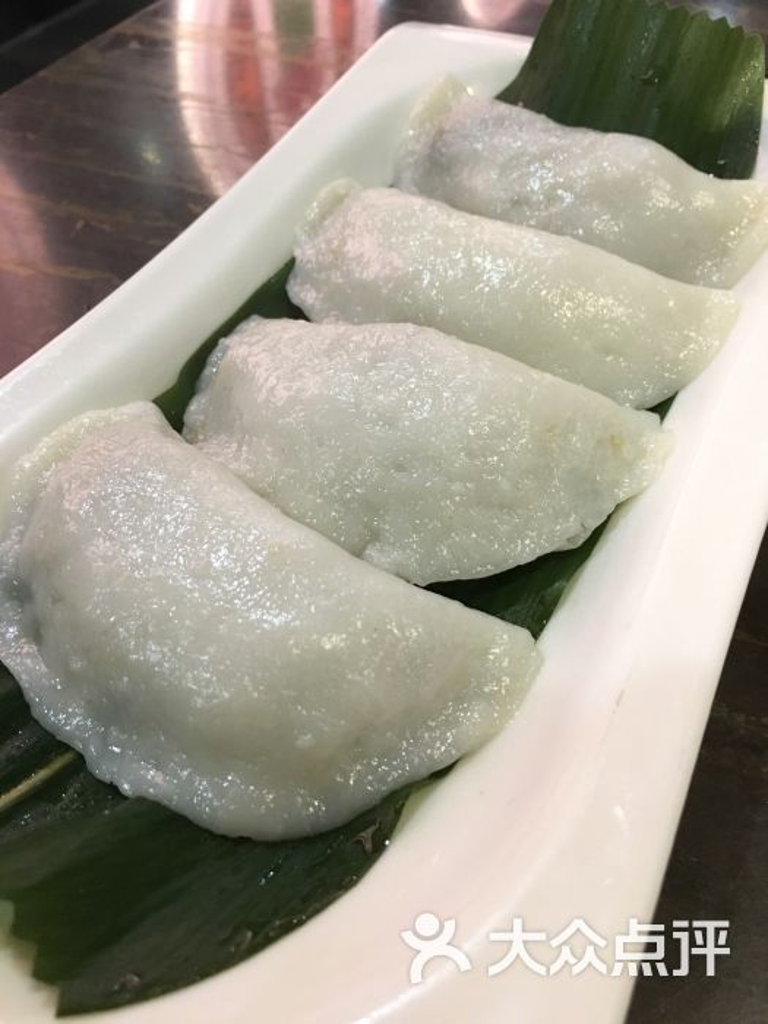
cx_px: 384
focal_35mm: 29
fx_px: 858
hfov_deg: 48.2
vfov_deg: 61.7
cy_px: 512
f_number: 2.2
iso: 160
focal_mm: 4.15
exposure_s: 1/33
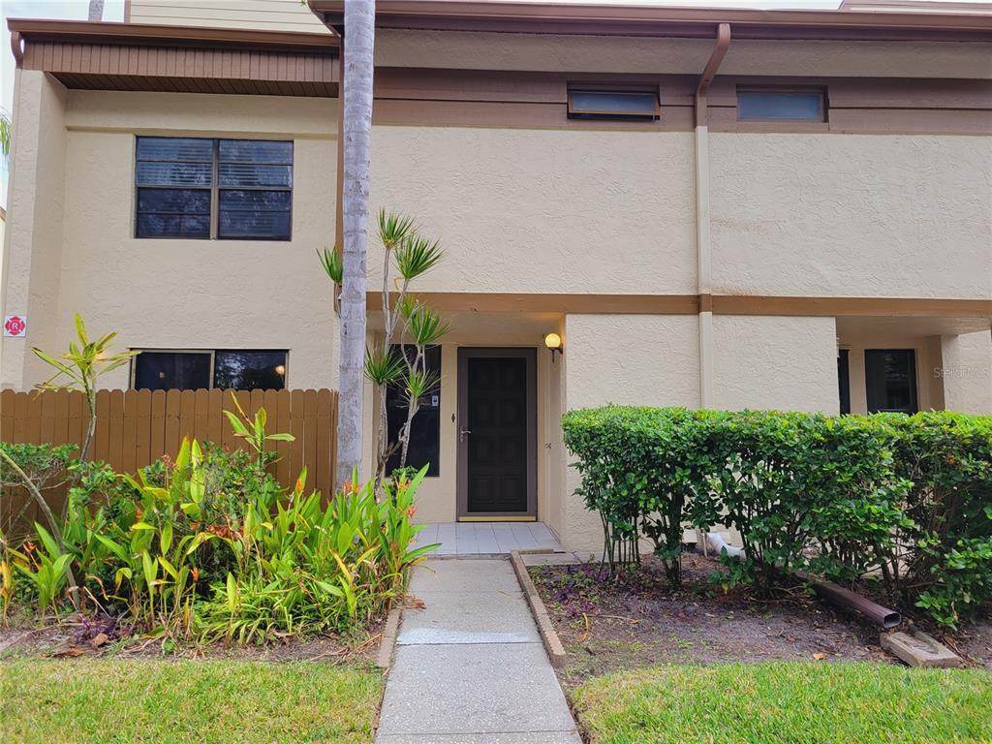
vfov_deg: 53.1
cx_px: 496
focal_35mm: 26
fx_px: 745
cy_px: 372
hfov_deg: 67.3
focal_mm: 5.4
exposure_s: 1/488
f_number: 1.8
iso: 40
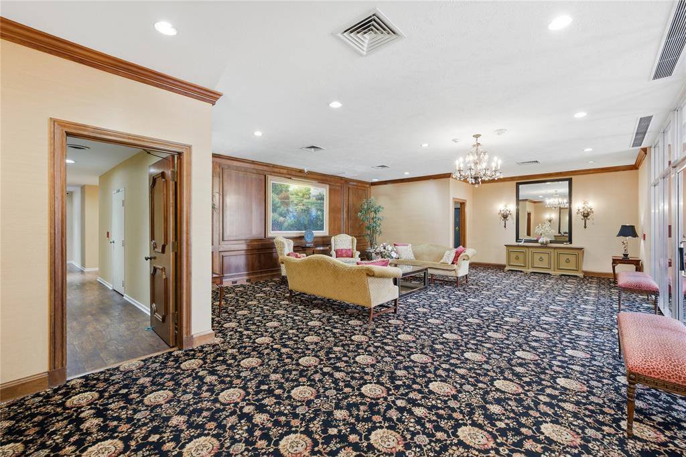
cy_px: 228
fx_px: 286
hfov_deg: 100.4
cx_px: 343
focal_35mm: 15
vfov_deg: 77.3
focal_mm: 15
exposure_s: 1/13
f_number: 9
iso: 250
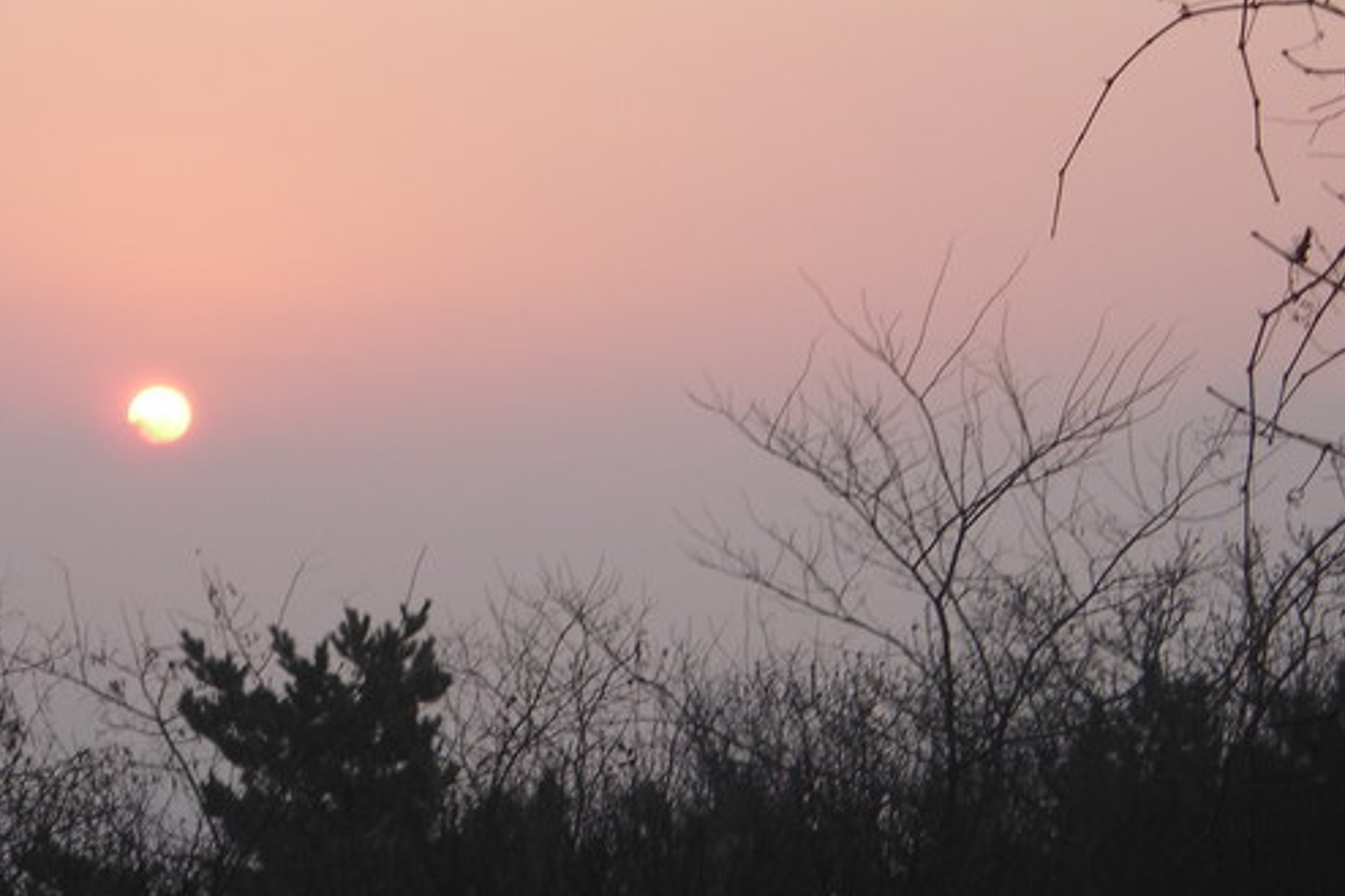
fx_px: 6386
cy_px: 415
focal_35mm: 171
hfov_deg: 12.0
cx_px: 457
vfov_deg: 8.0
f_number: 5.3
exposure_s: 1/38.5
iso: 50
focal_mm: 19.2
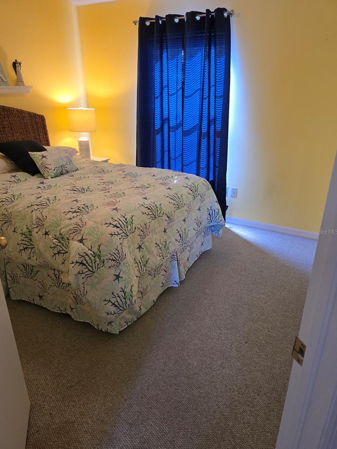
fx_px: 311
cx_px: 164
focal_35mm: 24
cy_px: 232
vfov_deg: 71.6
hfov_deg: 56.8
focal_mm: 6.3
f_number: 1.7
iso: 320
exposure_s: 1/120
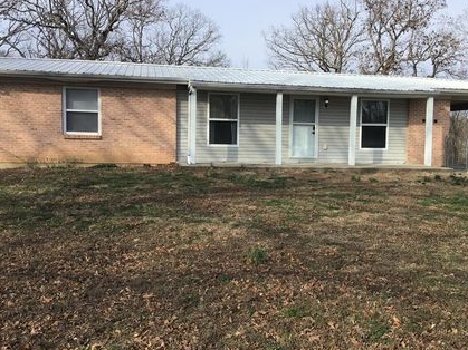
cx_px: 250
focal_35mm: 37
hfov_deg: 50.1
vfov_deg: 38.6
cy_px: 177
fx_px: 500
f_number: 2.4
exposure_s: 1/823
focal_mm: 3.3
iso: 25
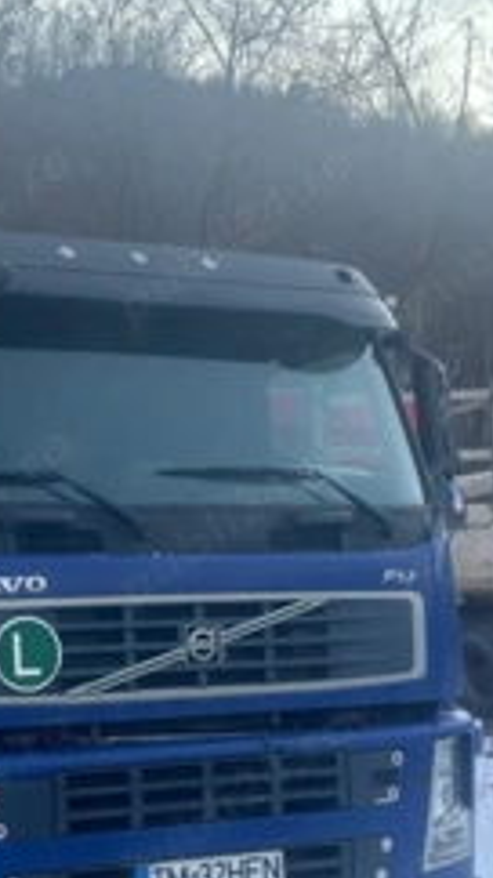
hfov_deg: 18.7
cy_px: 562
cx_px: 25
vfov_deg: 33.1
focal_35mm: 63
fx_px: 1465
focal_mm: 6.76
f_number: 1.78
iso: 100
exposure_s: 1/121
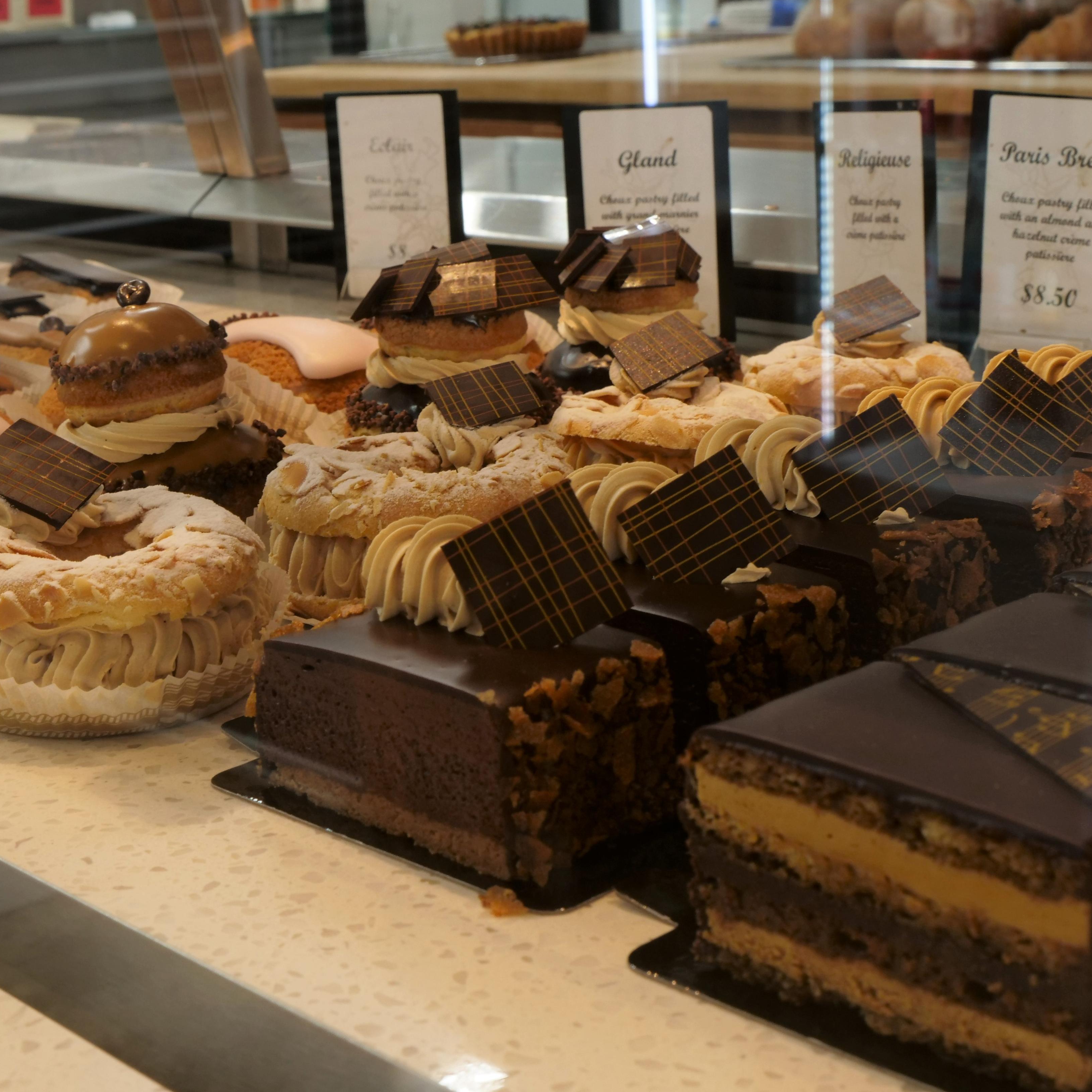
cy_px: 532
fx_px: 2141
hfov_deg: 28.6
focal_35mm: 60
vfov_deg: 28.6
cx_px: 458
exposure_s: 1/15
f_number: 8
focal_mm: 22
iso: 400
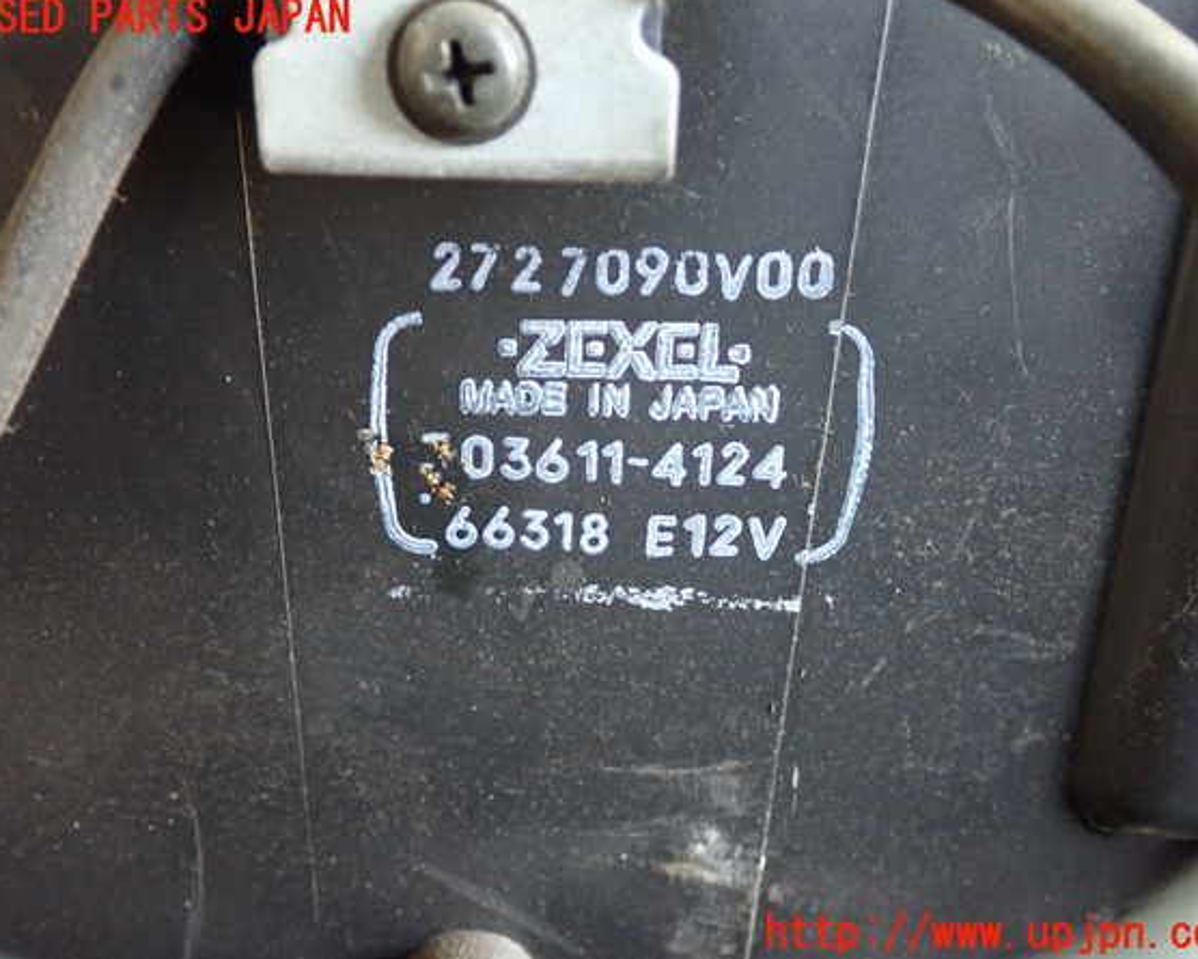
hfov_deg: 45.8
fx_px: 1418
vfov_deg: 37.3
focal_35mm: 40
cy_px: 476
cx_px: 605
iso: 800
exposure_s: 1/25
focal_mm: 6.83
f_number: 2.7
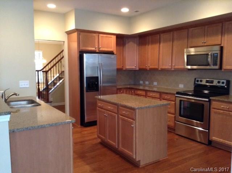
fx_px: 221
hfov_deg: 55.4
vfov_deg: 42.8
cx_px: 116
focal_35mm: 33
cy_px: 86
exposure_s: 1/20
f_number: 2.4
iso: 250
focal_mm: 3.3
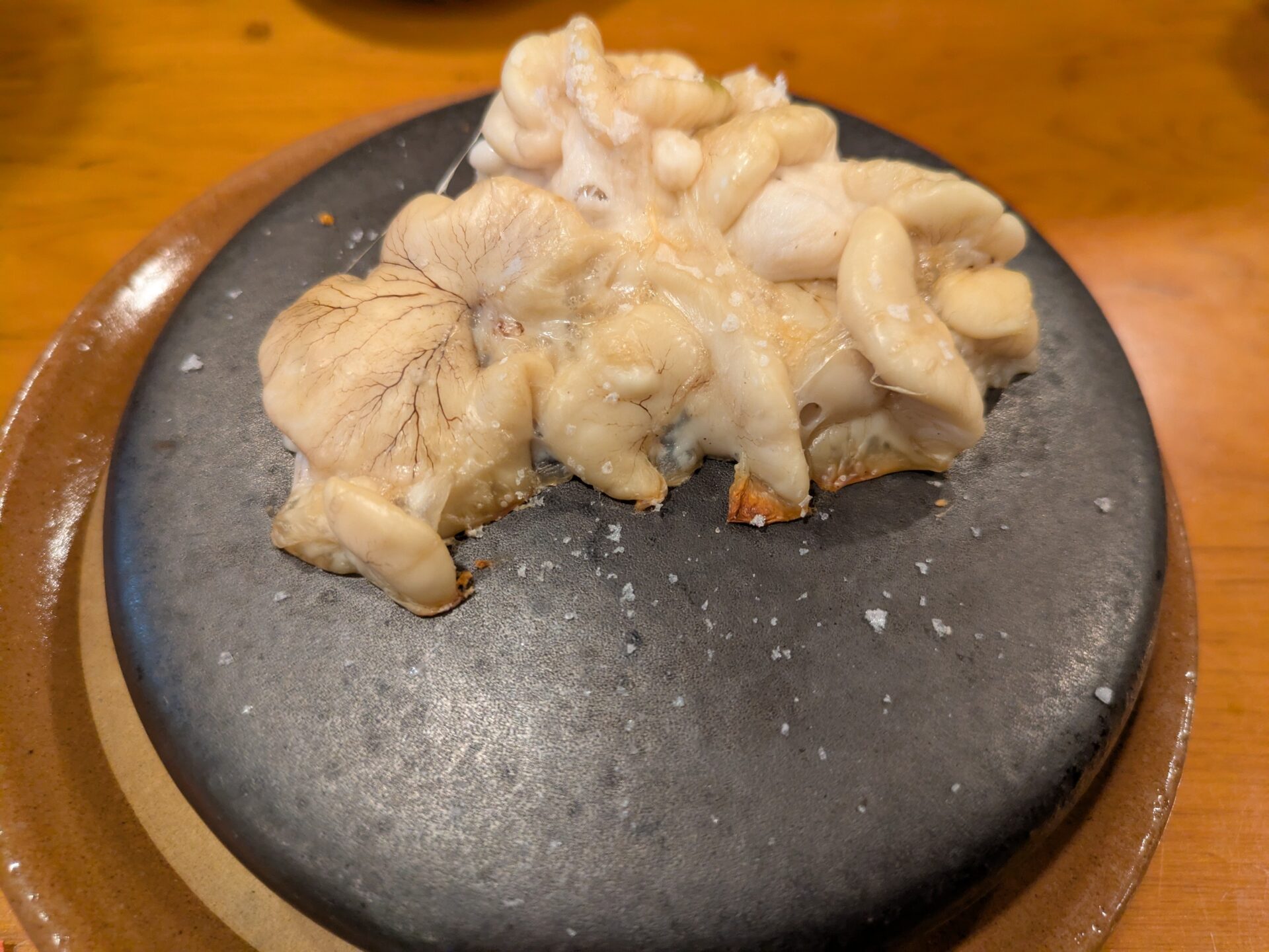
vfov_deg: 54.9
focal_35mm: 25
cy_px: 476
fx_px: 916
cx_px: 634
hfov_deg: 69.4
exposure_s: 1/24
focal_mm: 5.43
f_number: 1.89
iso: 287
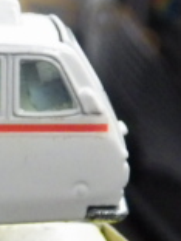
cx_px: -186
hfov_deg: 5.0
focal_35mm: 292
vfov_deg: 6.7
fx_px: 2036
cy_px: 306
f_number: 4.2
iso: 800
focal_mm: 12.8
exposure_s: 1/45
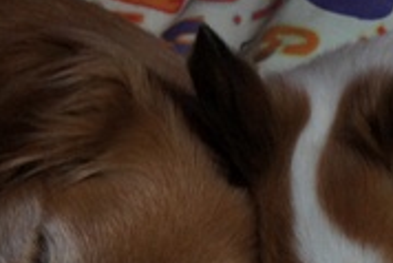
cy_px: 234
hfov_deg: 9.2
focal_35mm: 222
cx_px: 227
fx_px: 2429
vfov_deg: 6.2
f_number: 5.6
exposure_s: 1/10
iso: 1600
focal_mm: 55
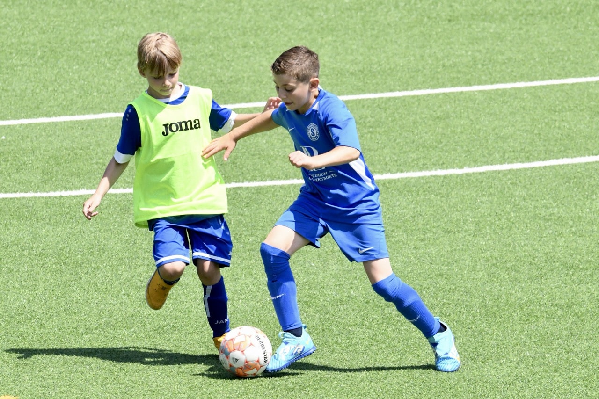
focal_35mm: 400
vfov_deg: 3.4
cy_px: 200
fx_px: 6654
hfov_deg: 5.2
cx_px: 300
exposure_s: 1/1250
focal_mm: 400
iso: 3200
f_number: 16
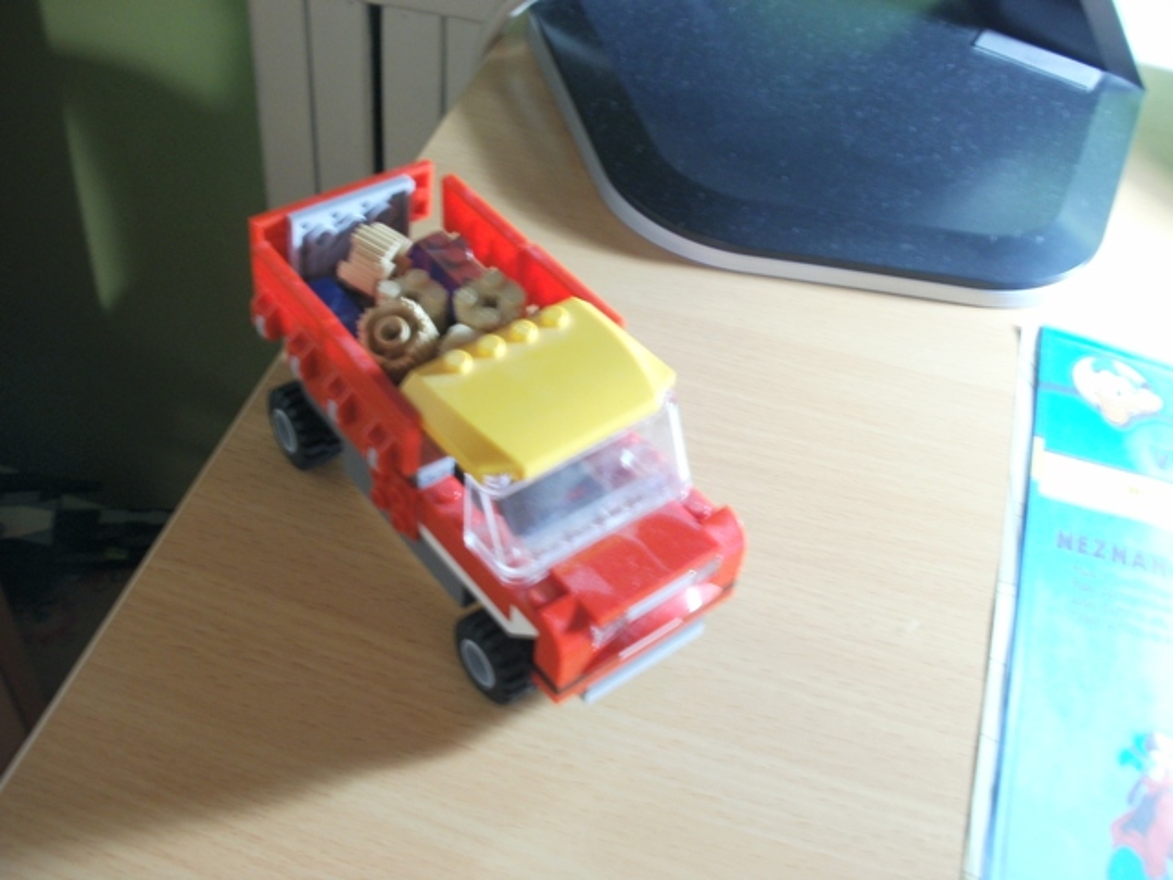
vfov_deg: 39.7
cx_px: 586
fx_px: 1220
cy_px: 440
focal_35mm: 36
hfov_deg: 51.4
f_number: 3.5
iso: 125
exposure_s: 1/3
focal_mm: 6.3
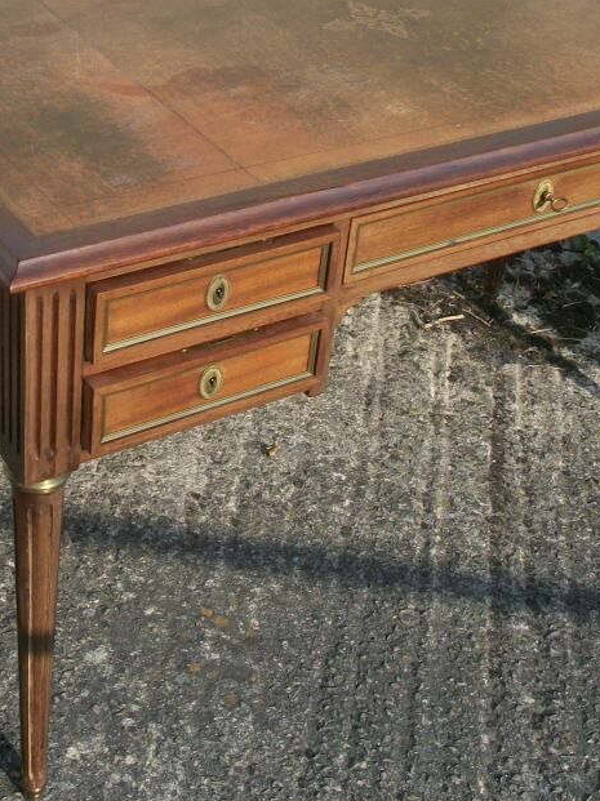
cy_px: 277
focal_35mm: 66
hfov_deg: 22.2
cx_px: 266
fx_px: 1527
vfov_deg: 29.2
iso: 80
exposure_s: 1/125
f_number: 8.8
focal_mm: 5.7
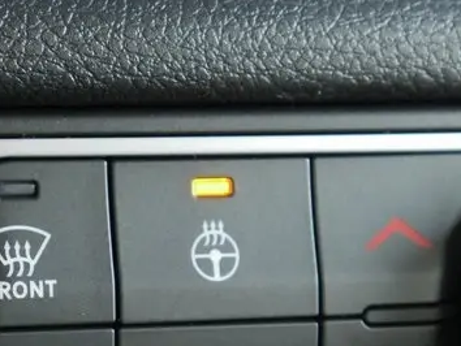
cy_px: 287
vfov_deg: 9.7
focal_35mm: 152
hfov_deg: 13.0
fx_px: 2026
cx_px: 234
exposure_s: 1/100
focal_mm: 42
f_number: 5.6
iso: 2500
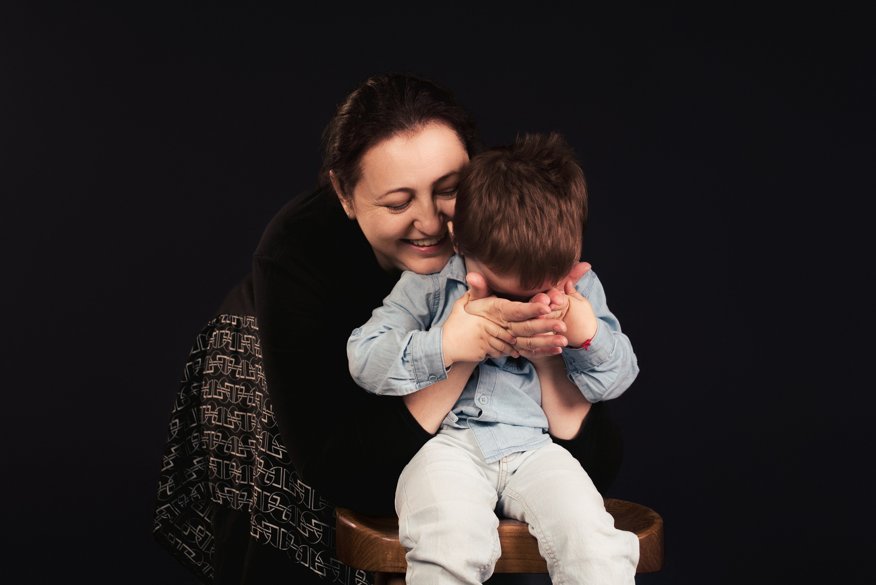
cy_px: 292
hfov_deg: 35.0
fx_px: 1387
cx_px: 438
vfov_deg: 23.8
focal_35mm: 57
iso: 640
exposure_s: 1/125
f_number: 8
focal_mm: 57
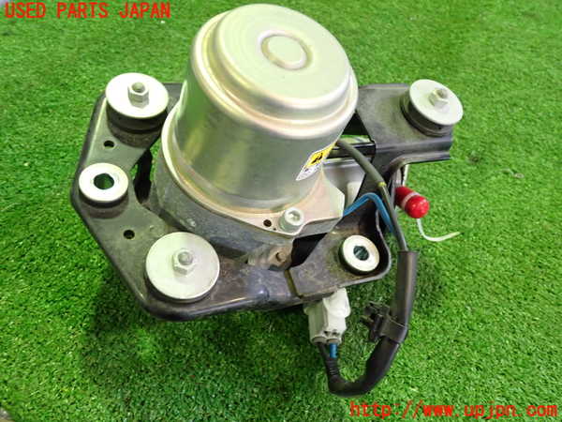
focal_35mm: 30
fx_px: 487
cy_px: 211
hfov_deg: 60.0
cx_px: 281
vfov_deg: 46.8
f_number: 2.3
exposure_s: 1/30
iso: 500
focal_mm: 5.4
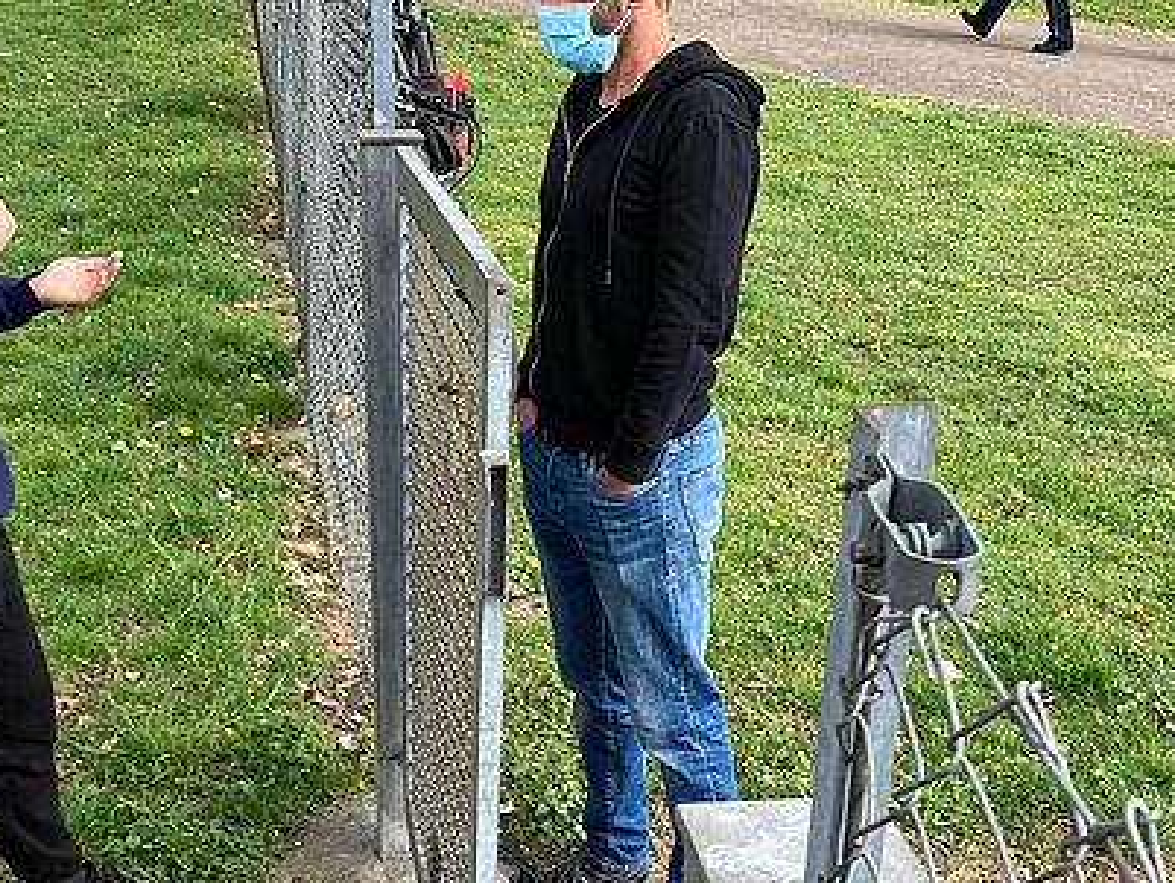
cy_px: 724
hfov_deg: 33.2
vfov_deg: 24.8
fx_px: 1970
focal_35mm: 58
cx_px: 495
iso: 20
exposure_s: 1/442
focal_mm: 3.99
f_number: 1.8
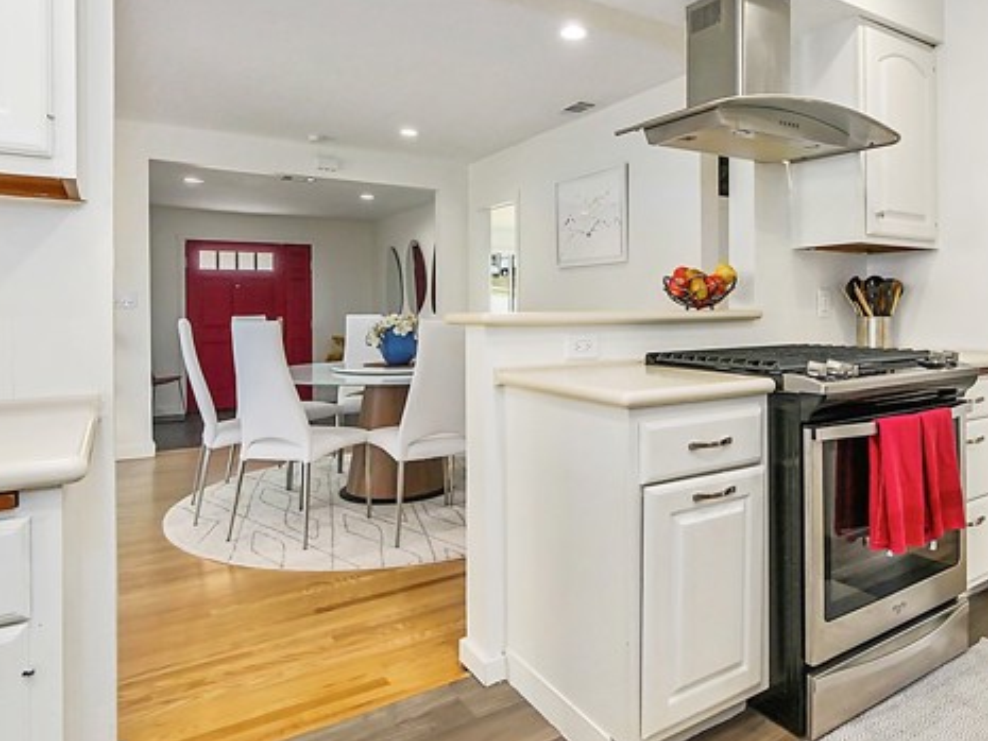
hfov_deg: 75.2
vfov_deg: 61.1
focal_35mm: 22
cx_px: 612
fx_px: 628
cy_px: 367
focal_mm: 8
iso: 1250
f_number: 14
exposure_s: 1/320
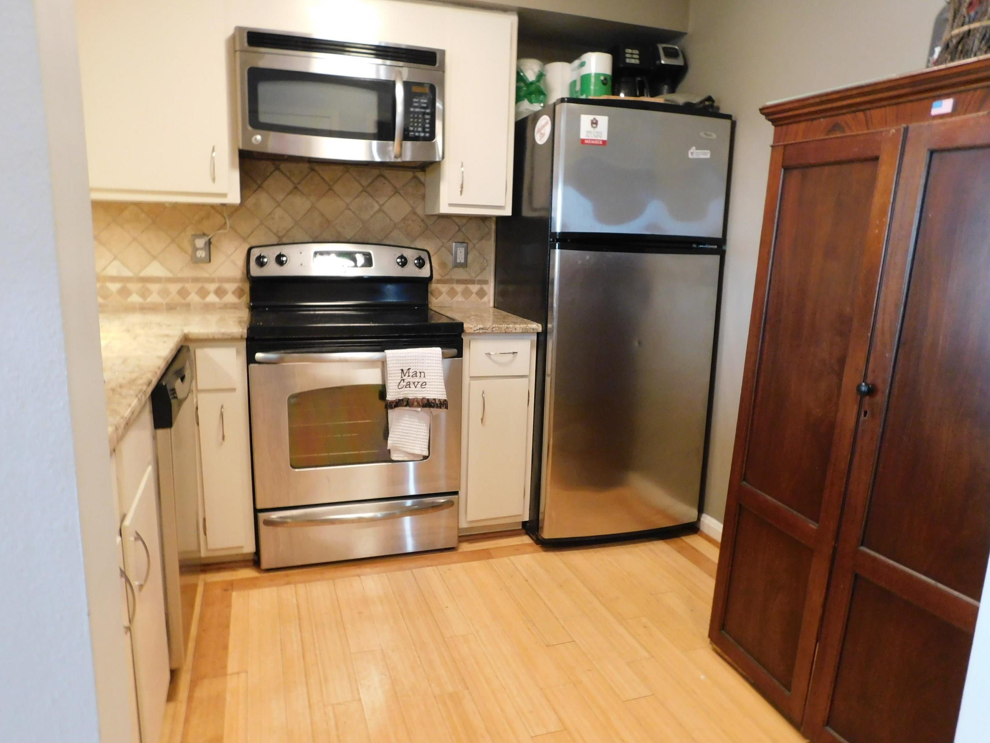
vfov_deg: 56.8
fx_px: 686
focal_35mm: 24
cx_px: 493
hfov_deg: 71.6
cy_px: 381
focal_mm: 4
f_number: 3
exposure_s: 1/30
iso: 400
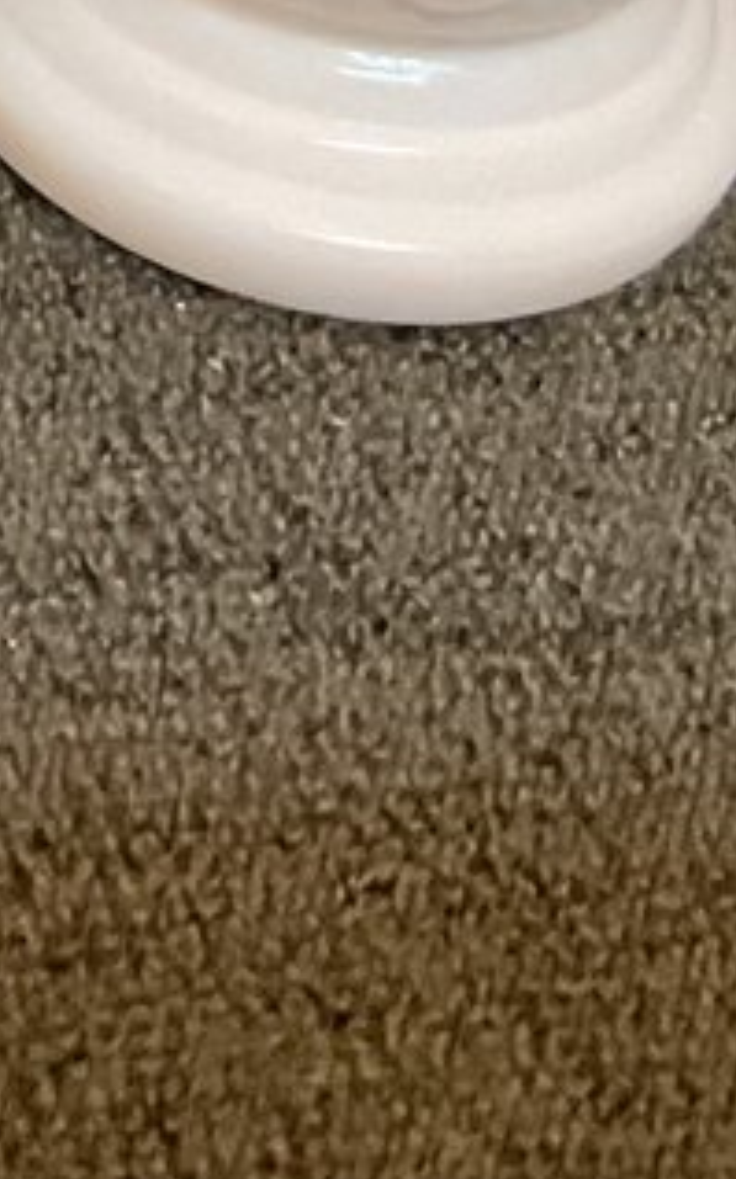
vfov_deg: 13.2
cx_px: -1078
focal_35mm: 146
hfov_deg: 8.2
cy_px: -808
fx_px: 4692
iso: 160
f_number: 1.8
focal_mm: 3
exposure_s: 1/50
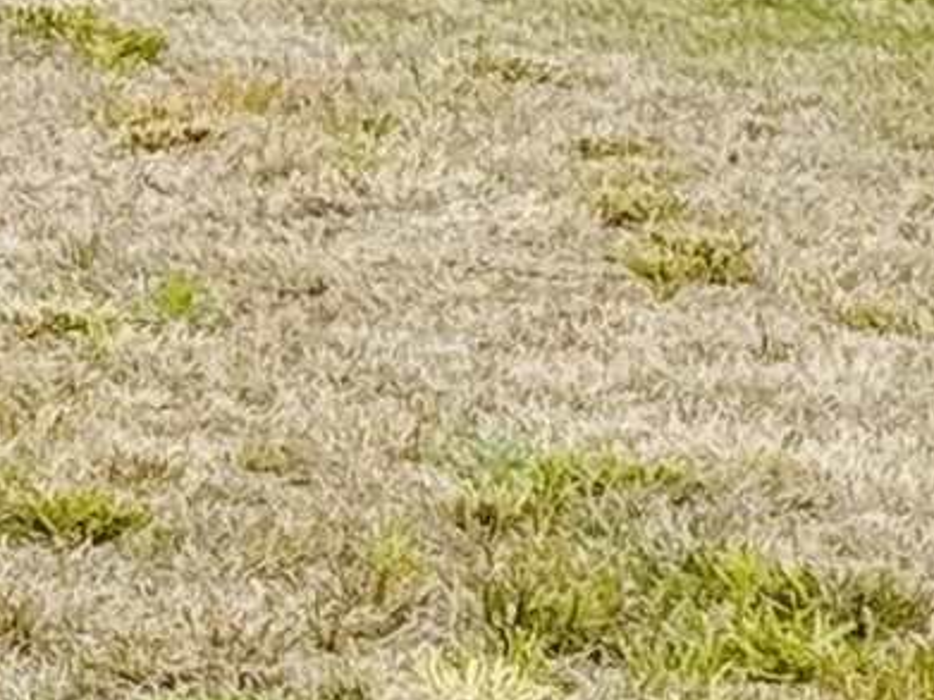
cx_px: -2085
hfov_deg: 4.9
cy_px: -1930
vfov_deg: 3.8
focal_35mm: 377
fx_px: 10169
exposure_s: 1/2611
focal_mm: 6.86
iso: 64
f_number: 1.78
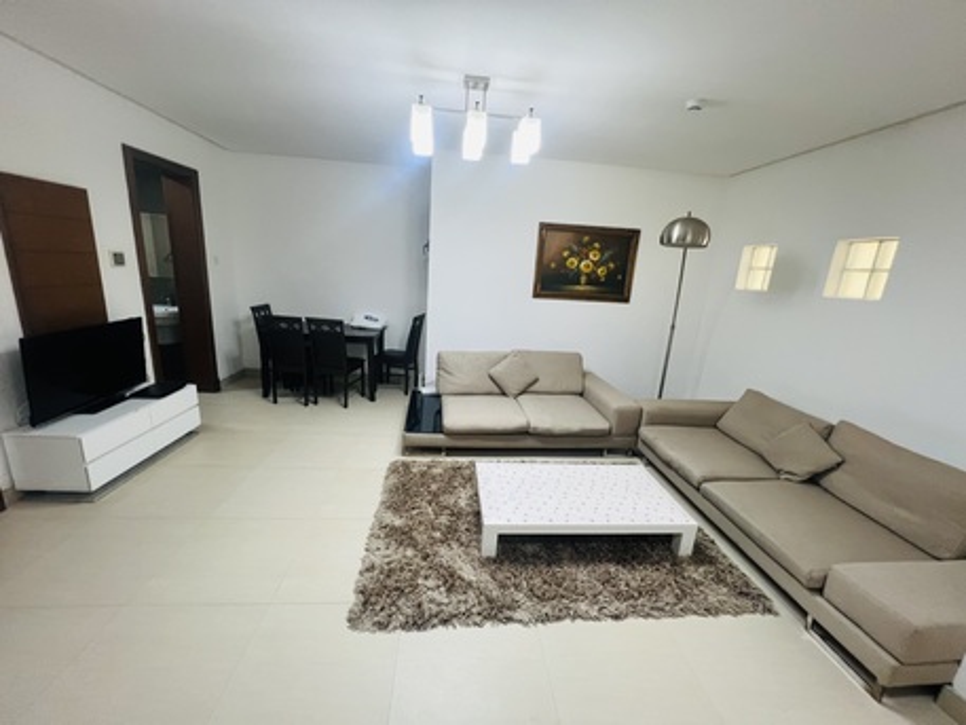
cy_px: 362
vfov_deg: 89.9
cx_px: 483
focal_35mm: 13
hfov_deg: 106.2
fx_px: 363
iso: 160
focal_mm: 1.57
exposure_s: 1/50
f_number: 1.8
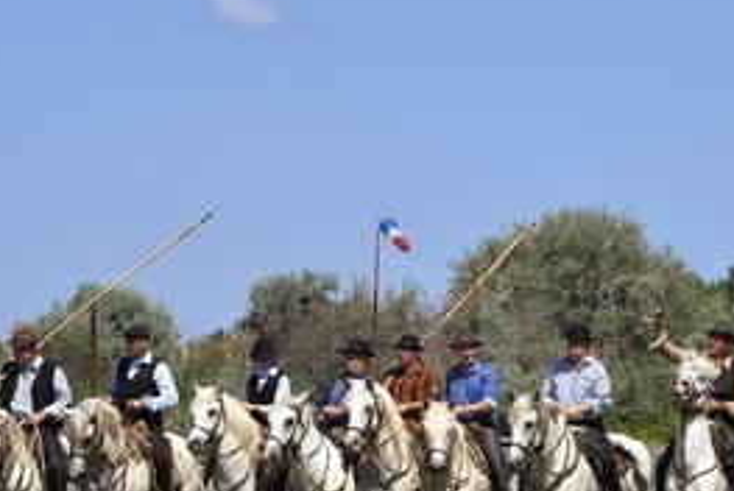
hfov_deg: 6.4
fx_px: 6511
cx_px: 541
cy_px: 368
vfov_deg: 4.3
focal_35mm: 319
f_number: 9
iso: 200
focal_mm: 200
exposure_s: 1/800
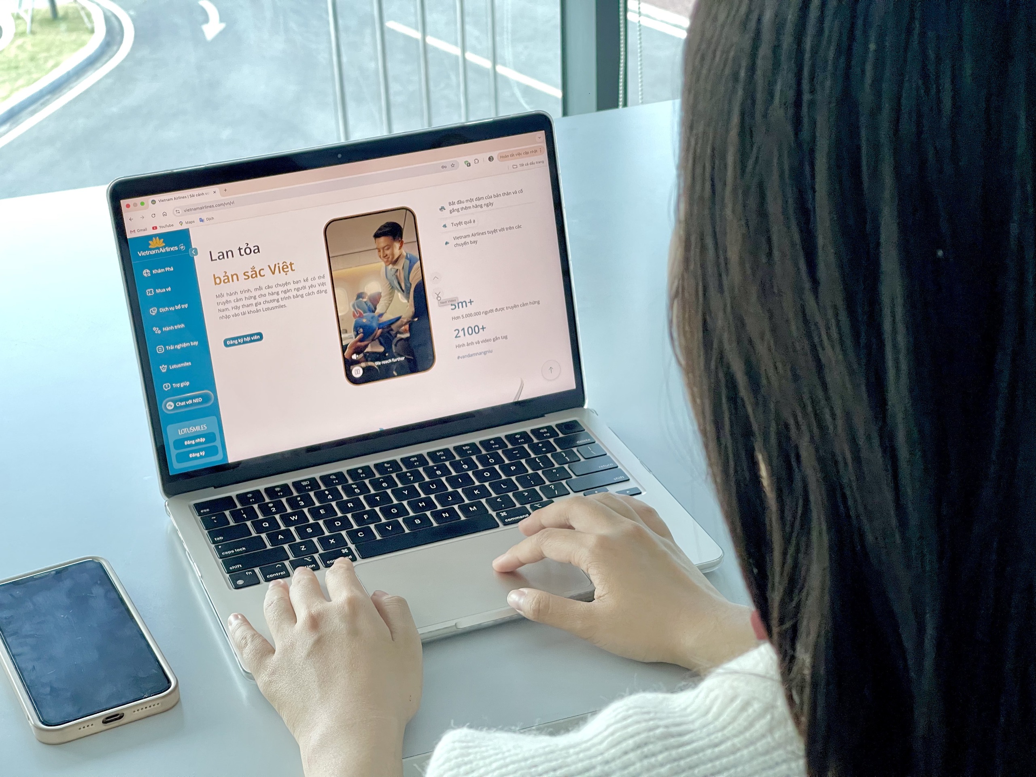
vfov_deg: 22.9
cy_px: 388
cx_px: 518
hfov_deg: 30.3
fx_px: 1915
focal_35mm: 64
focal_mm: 7.5
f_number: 2.2
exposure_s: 1/100
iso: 125
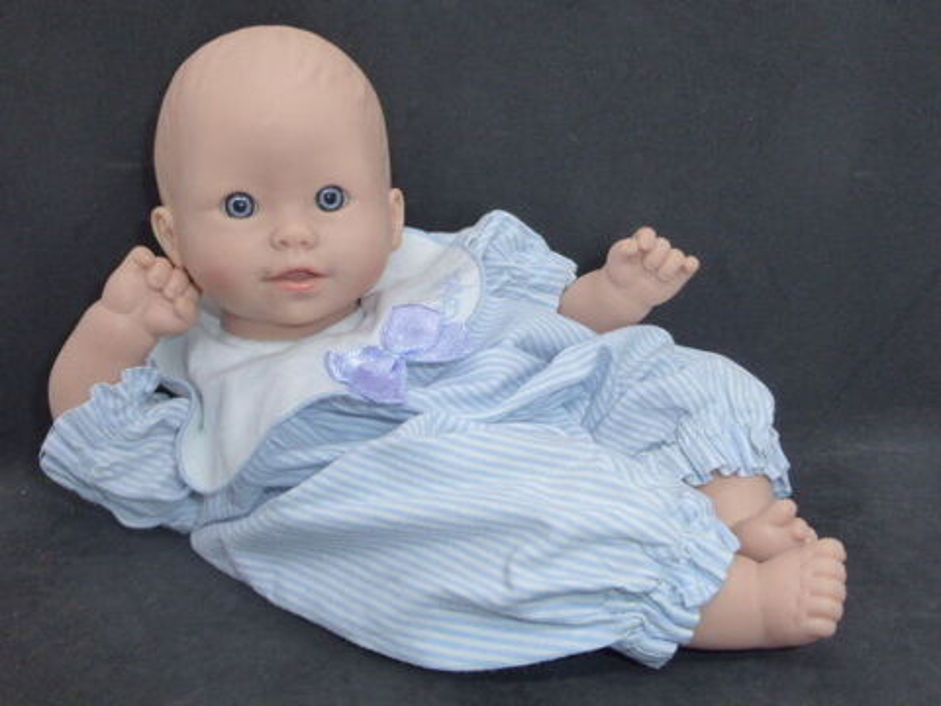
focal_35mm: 31
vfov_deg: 45.4
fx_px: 843
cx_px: 470
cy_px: 353
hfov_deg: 58.4
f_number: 3.6
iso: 250
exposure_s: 1/60
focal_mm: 5.4
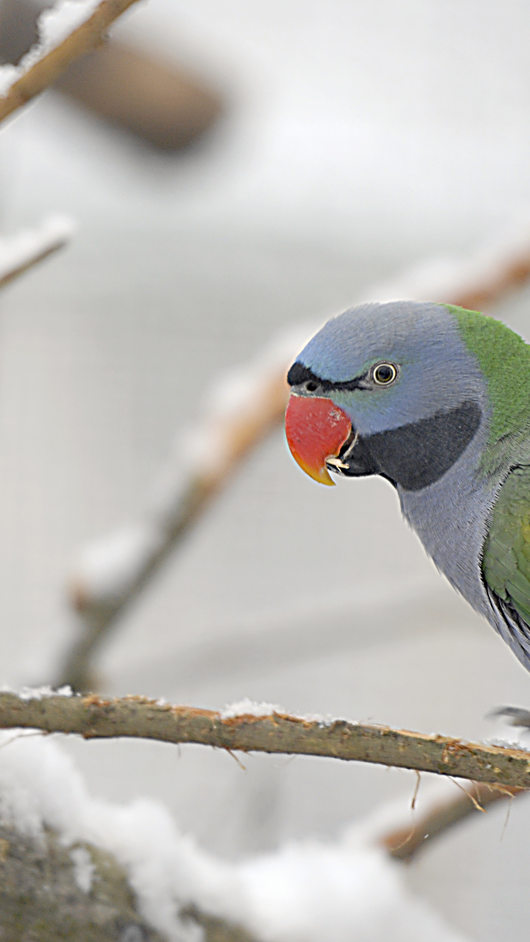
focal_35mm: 471
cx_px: 126
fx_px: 11769
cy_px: 471
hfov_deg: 2.6
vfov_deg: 4.6
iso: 360
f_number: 2.8
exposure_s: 1/160
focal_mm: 200
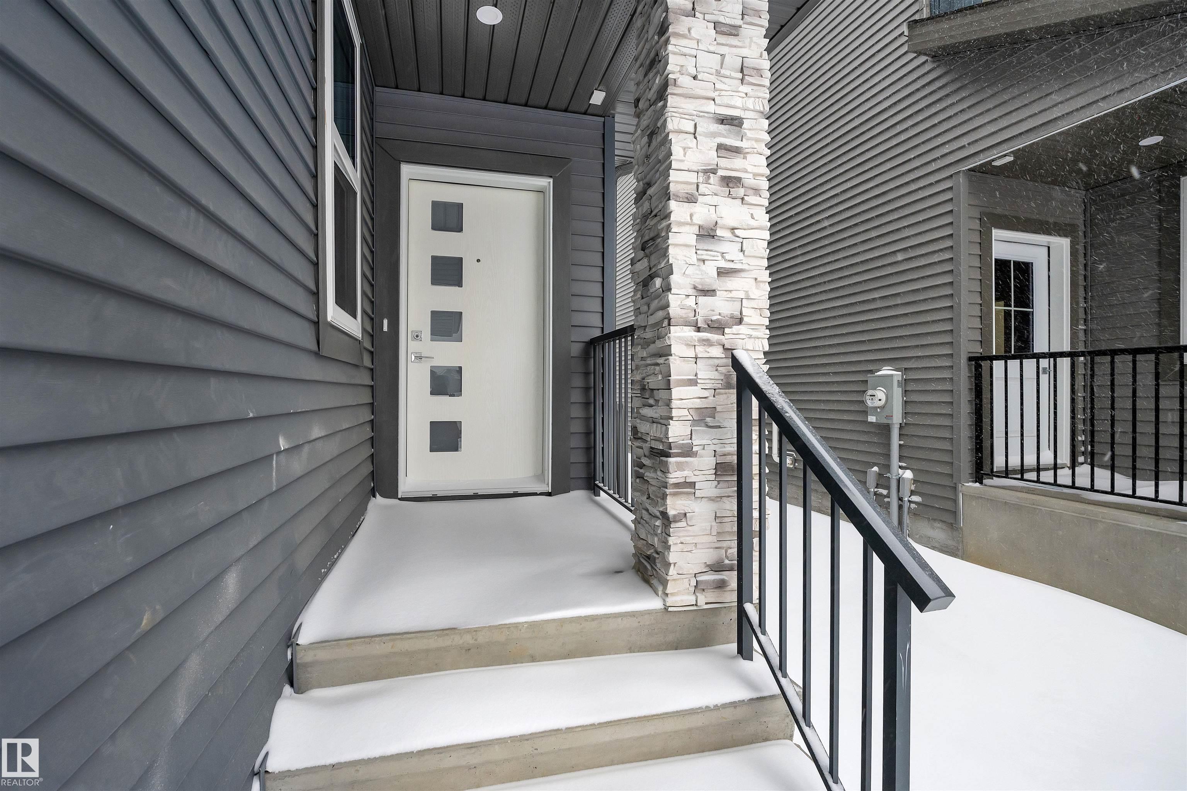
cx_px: 594
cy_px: 396
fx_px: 544
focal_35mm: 16
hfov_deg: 95.0
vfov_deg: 72.1
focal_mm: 11
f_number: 4.5
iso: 640
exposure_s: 1/125
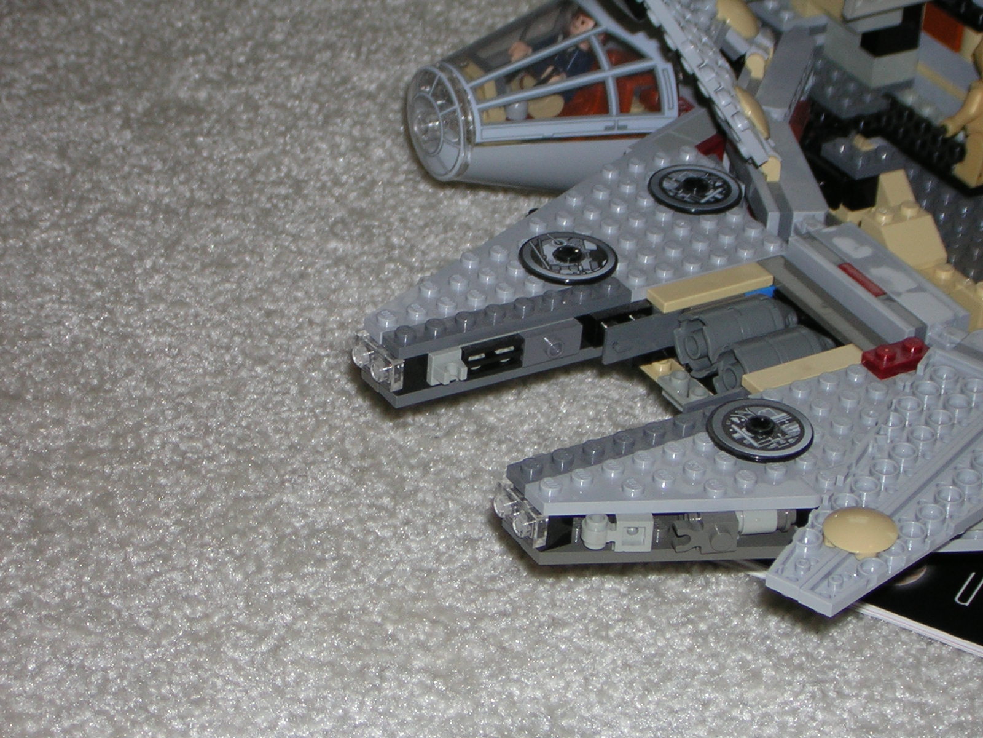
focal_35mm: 108
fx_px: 3067
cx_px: 492
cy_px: 369
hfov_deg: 18.2
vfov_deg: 13.7
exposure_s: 1/60.1
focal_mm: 14.1
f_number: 4.7
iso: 50
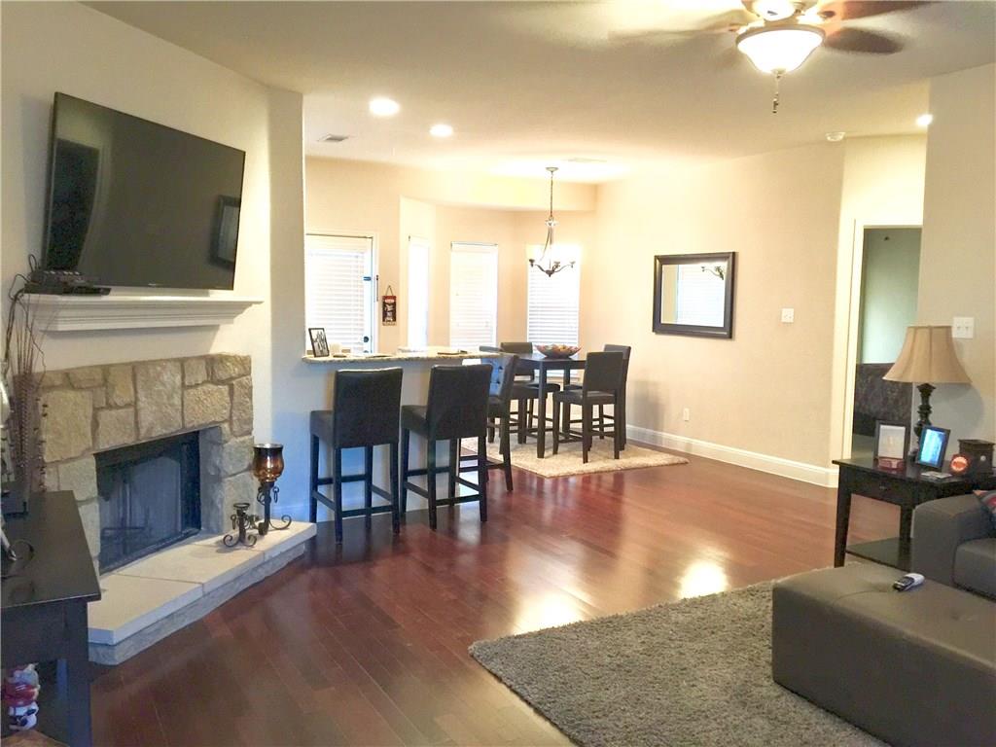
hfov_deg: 61.7
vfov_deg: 48.2
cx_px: 498
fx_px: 834
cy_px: 374
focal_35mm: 29
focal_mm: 4.15
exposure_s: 1/15
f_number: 2.2
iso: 125
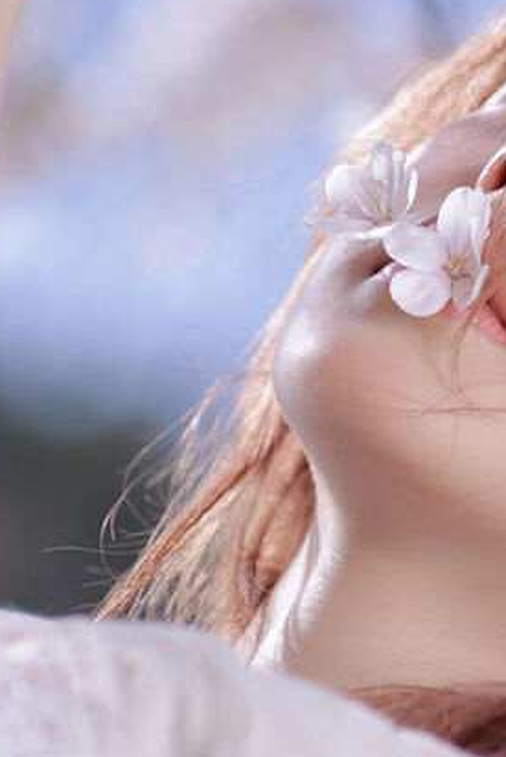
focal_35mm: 401
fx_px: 8447
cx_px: 475
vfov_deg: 5.1
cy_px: 304
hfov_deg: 3.4
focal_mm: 105
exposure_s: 1/1600
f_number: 2.8
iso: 160
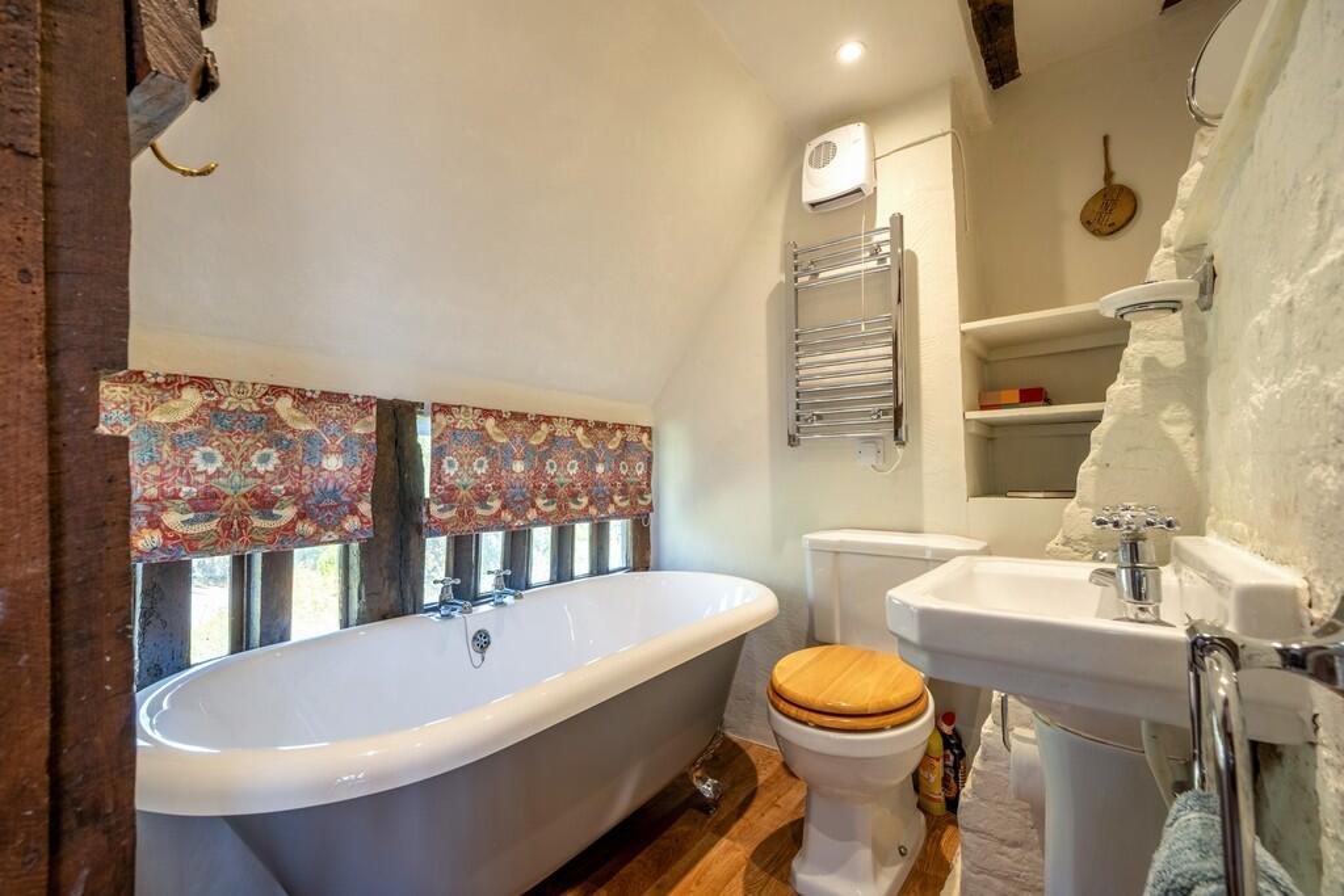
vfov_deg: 77.3
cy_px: 448
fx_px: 560
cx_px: 672
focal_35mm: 15
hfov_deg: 100.4
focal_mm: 10.1
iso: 160
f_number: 7.1
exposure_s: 1/50
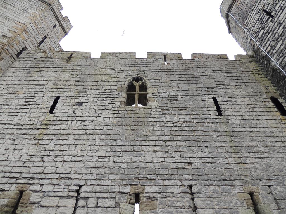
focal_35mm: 24
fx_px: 198
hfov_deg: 71.6
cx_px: 143
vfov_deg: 56.8
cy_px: 107
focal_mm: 4.3
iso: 125
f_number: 3
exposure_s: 1/250
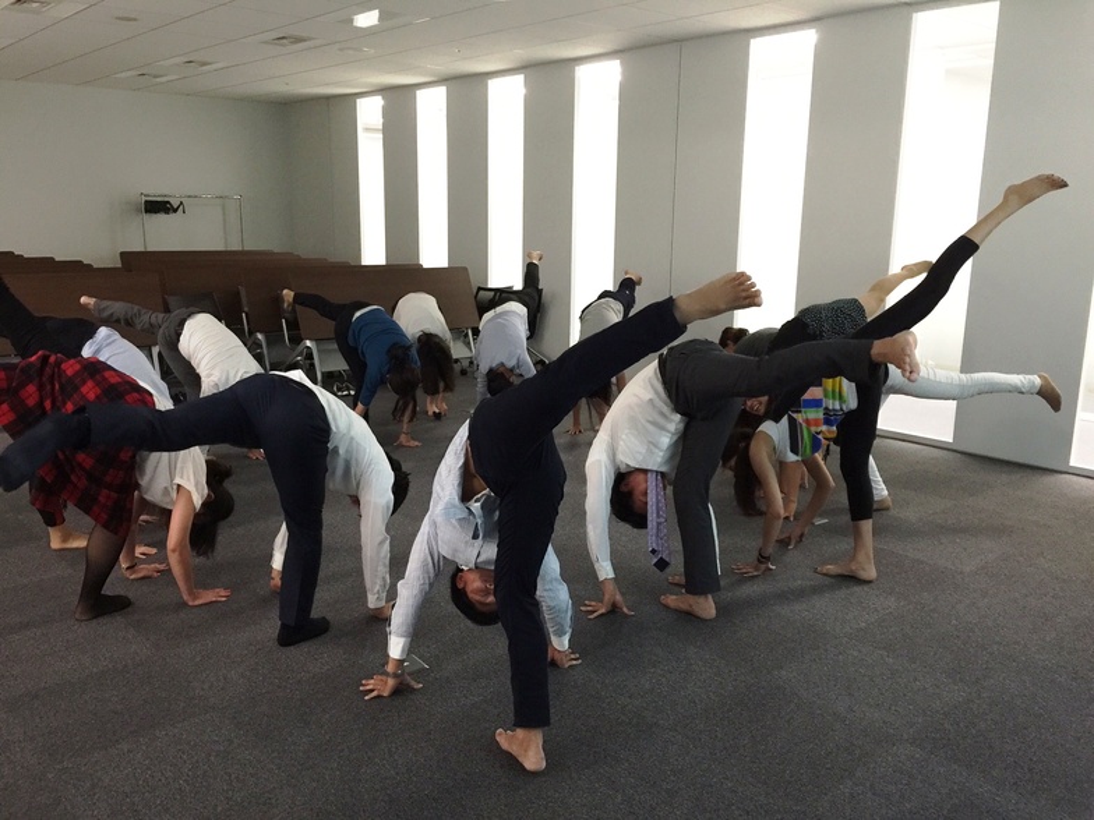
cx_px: 547
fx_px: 917
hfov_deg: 61.7
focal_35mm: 29
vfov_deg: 48.2
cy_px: 410
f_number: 2.2
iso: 100
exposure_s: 1/15
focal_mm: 4.15
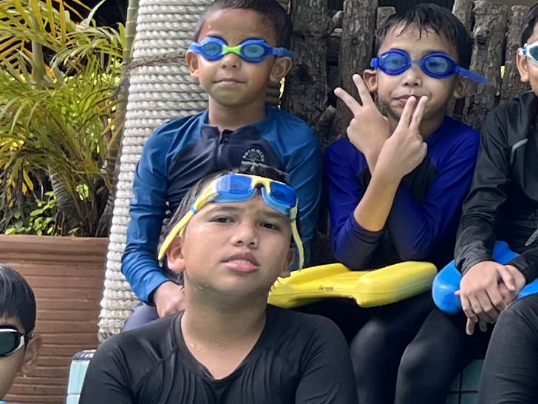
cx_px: 1142
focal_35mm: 144
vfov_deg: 9.8
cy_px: -298
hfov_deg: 11.9
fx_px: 2238
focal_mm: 5.1
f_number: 1.6
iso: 50
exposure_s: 1/315
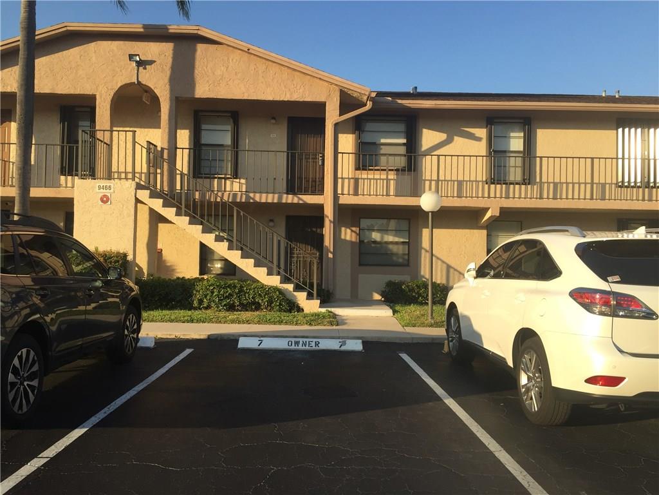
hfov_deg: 61.7
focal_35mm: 29
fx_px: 552
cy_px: 248
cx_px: 330
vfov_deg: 48.2
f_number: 2.2
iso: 32
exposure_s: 1/842
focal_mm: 4.15
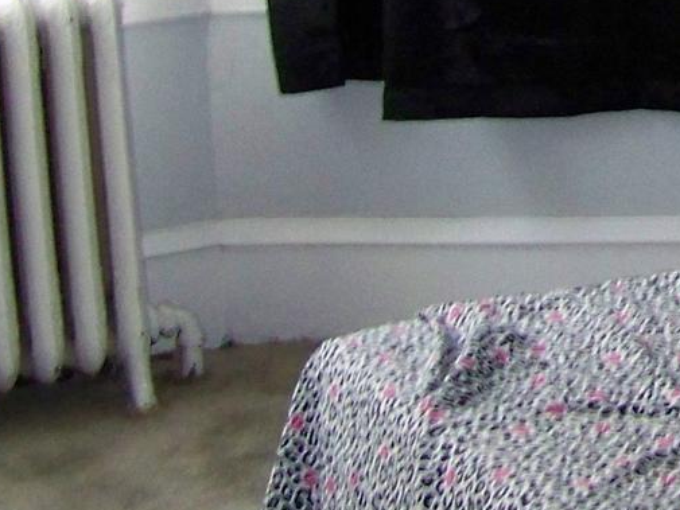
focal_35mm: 146
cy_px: -363
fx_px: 2869
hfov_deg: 12.6
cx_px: 1106
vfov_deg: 9.7
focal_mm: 5.85
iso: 200
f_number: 2.8
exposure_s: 1/30
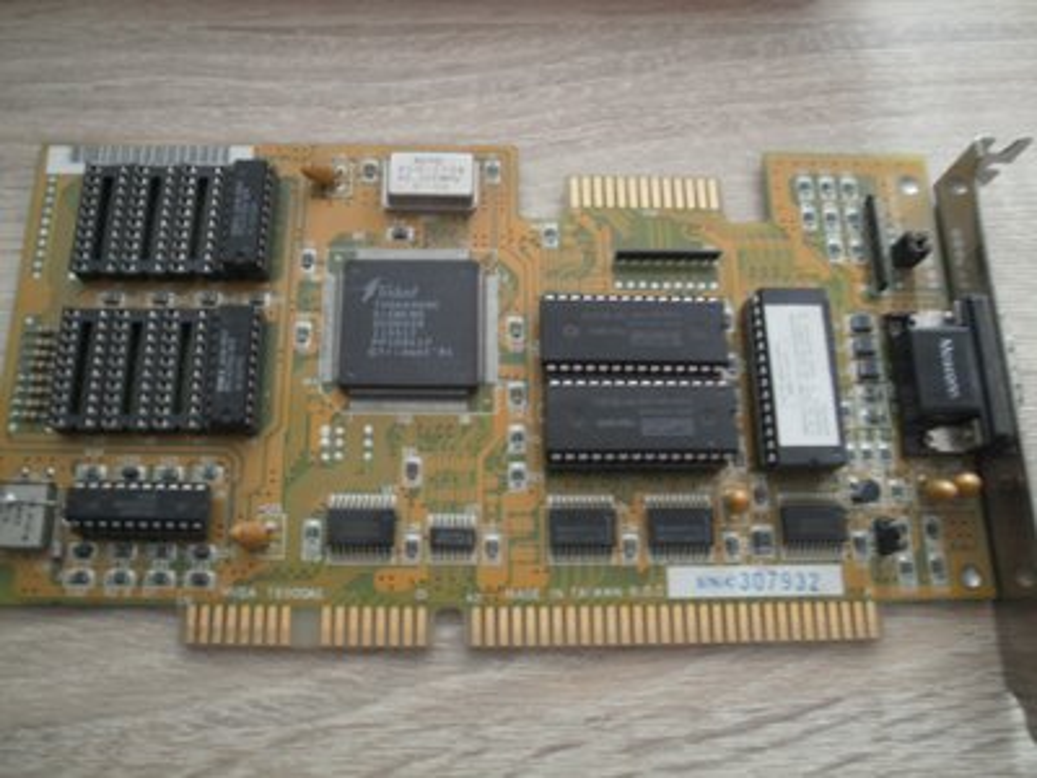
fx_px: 929
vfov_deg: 45.4
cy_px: 389
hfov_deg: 58.4
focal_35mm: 31
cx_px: 518
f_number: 2.9
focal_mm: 5.45
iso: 250
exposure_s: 1/2
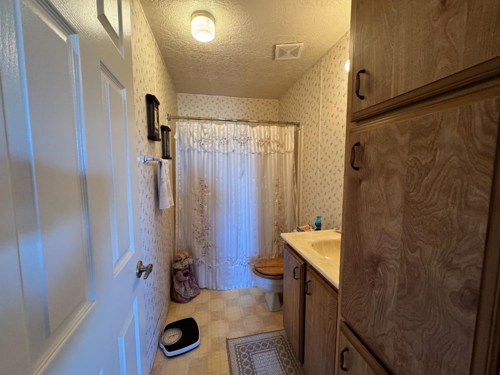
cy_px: 188
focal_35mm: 14
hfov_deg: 102.1
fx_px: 202
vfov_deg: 85.7
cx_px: 250
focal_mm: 2.22
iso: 320
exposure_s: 1/60
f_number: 2.2
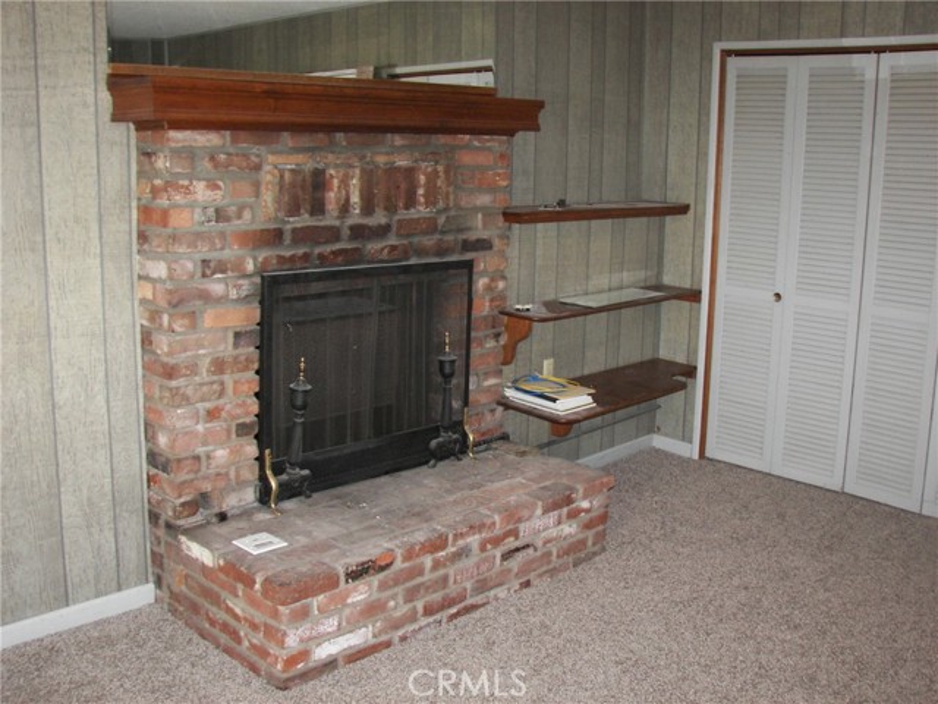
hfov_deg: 51.4
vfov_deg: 39.7
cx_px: 469
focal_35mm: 36
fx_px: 976
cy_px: 352
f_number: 2.8
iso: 125
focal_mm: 6
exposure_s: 1/30
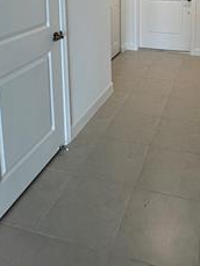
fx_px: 262
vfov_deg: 46.5
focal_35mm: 34
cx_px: 144
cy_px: 9
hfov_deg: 40.9
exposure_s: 1/120
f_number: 1.8
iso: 125
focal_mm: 1.57
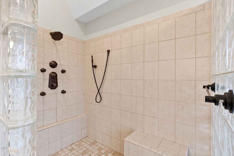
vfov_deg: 70.5
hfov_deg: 93.2
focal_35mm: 17
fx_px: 111
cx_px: 117
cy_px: 78
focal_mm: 17
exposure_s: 1.6
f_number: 8
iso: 640
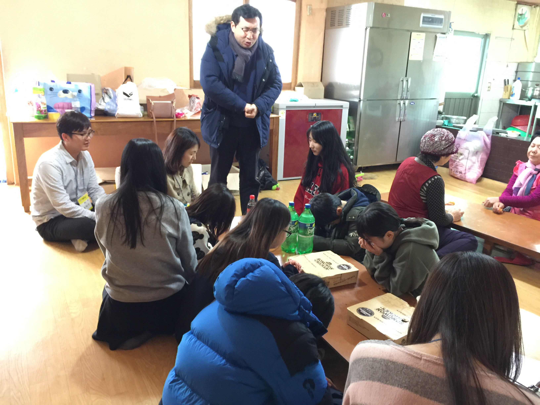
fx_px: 452
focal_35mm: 29
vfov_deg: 48.2
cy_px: 202
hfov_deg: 61.7
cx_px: 270
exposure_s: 1/4
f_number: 2.2
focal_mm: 4.15
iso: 100
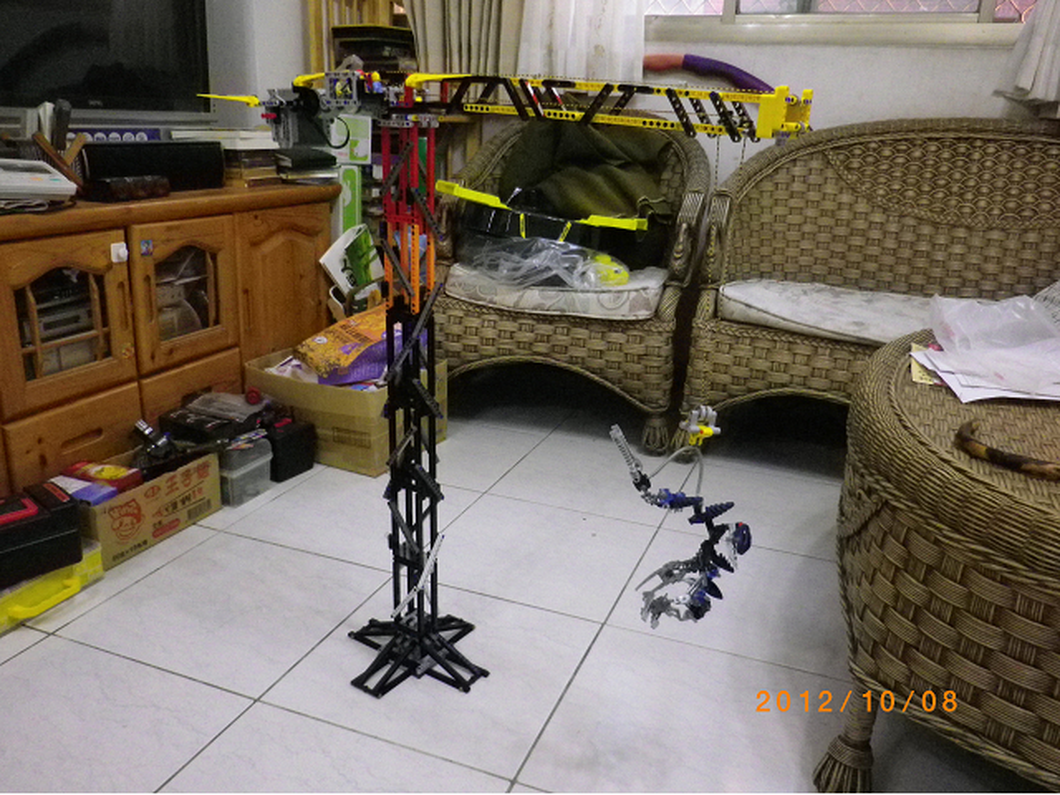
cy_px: 398
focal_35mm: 28
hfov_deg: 63.4
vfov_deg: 49.7
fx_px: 857
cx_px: 530
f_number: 3.2
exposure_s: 1/50
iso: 640
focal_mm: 5
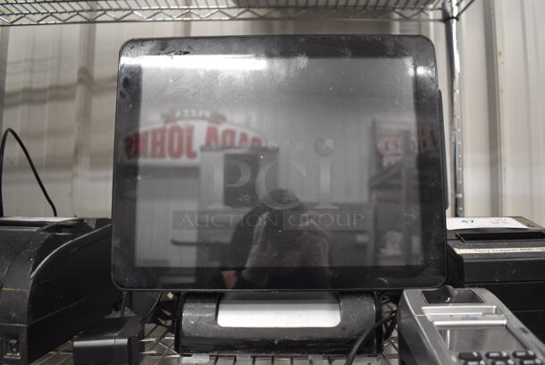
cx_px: 272
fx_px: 409
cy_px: 182
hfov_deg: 67.3
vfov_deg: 48.0
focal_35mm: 27
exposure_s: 1/125
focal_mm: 18
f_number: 3.5
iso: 2500
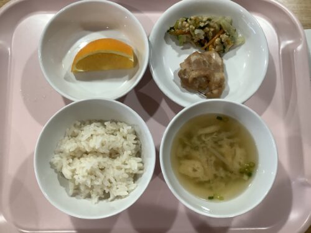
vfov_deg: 45.4
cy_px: 116
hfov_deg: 58.4
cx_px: 156
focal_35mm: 31
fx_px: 279
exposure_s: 1/60
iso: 100
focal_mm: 3.3
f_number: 2.4
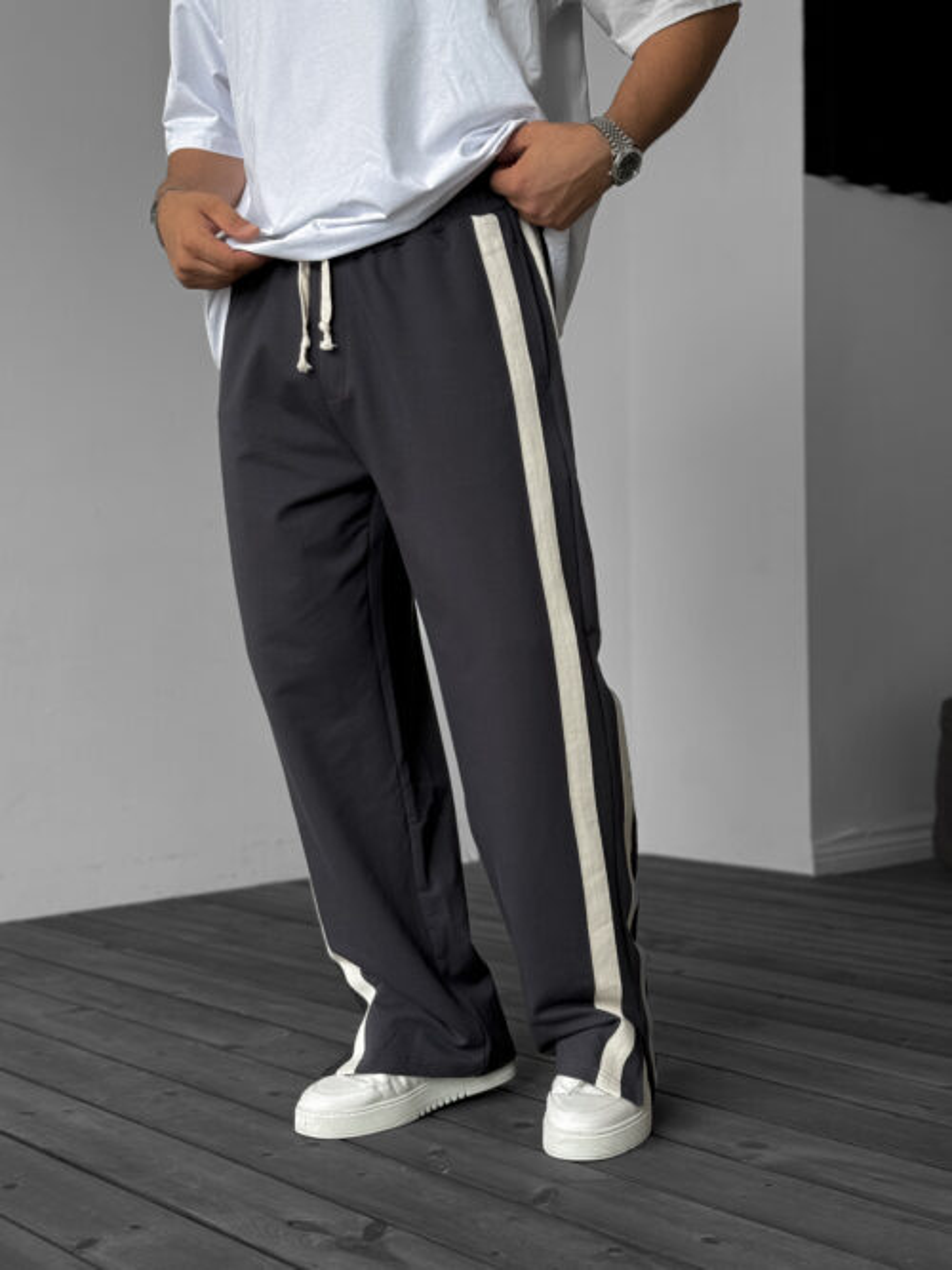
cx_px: 476
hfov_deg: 30.3
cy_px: 635
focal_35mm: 48
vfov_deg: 39.7
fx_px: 1761
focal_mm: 6.76
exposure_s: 1/120
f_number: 1.8
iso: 80
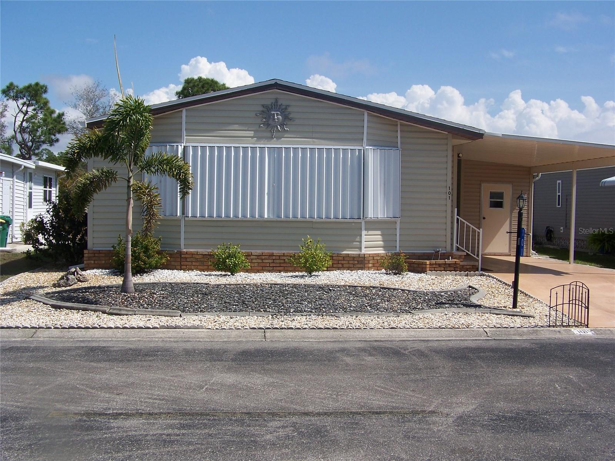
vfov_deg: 33.6
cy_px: 230
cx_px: 308
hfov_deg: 43.9
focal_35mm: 43
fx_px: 764
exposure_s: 1/800
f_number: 4
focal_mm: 6.75
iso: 64
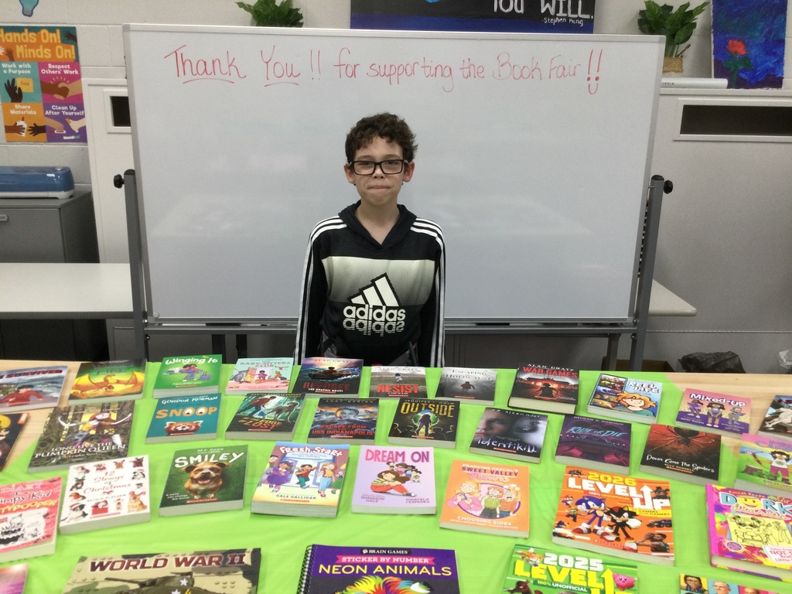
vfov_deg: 45.4
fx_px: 709
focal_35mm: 31
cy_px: 297
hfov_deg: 58.4
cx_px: 396
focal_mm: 3.3
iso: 50
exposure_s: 1/30
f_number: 2.4
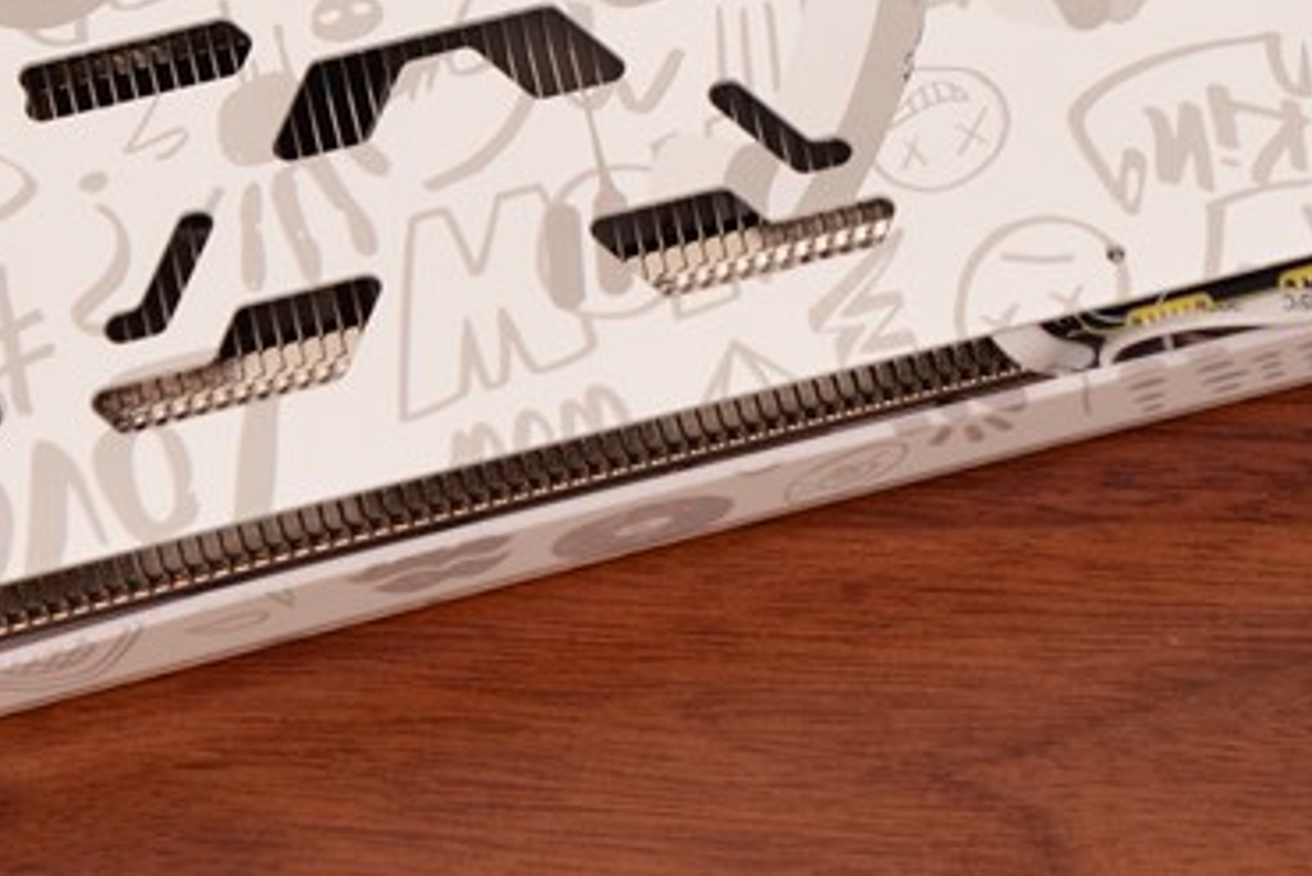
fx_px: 12104
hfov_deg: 6.2
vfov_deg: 4.1
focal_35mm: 332
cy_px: -268
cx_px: 1262
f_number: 5.6
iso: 1600
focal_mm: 120
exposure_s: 1/60
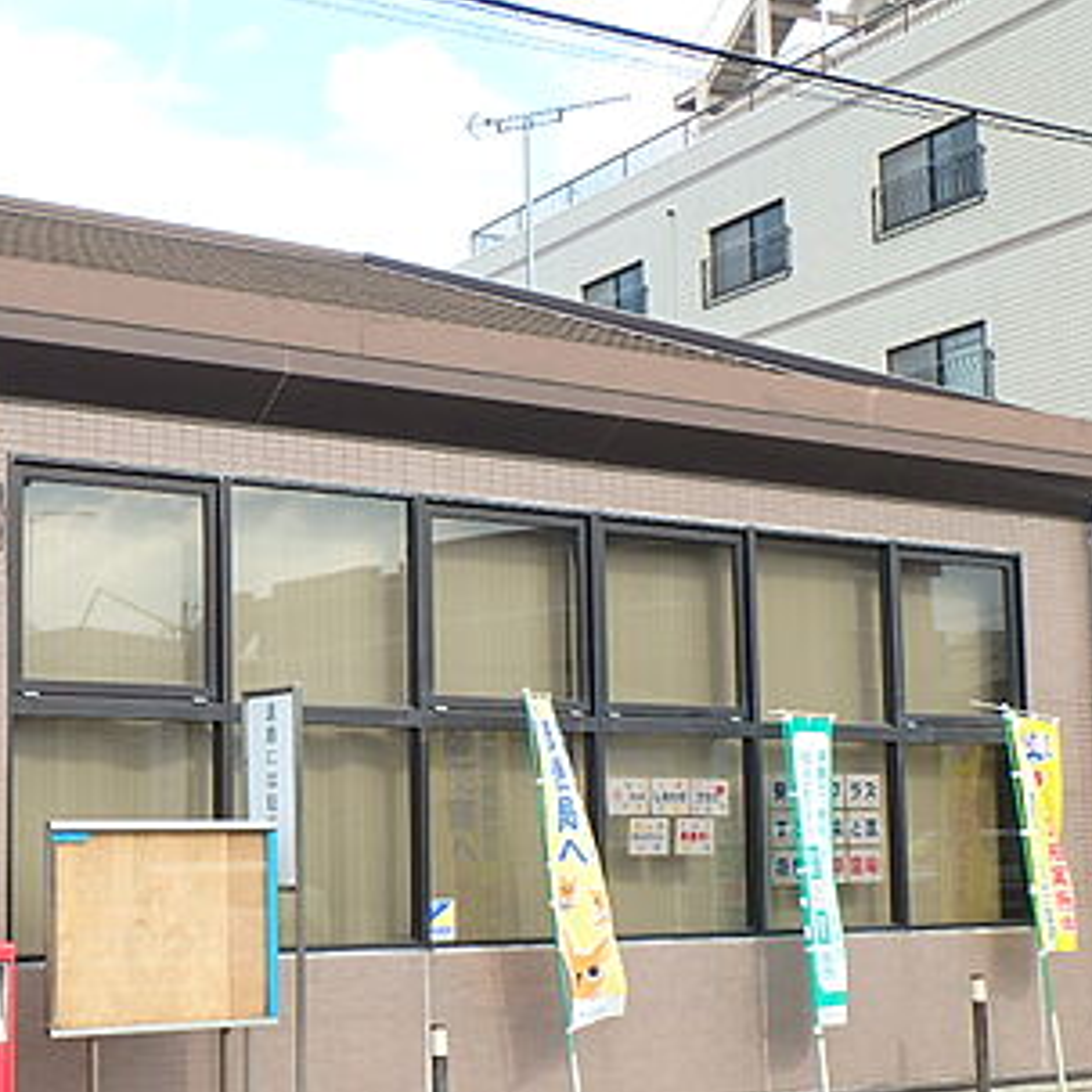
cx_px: 155
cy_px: 690
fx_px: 1999
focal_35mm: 56
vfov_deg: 30.4
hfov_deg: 29.6
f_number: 4.7
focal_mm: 5.6
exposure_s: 1/200
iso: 125
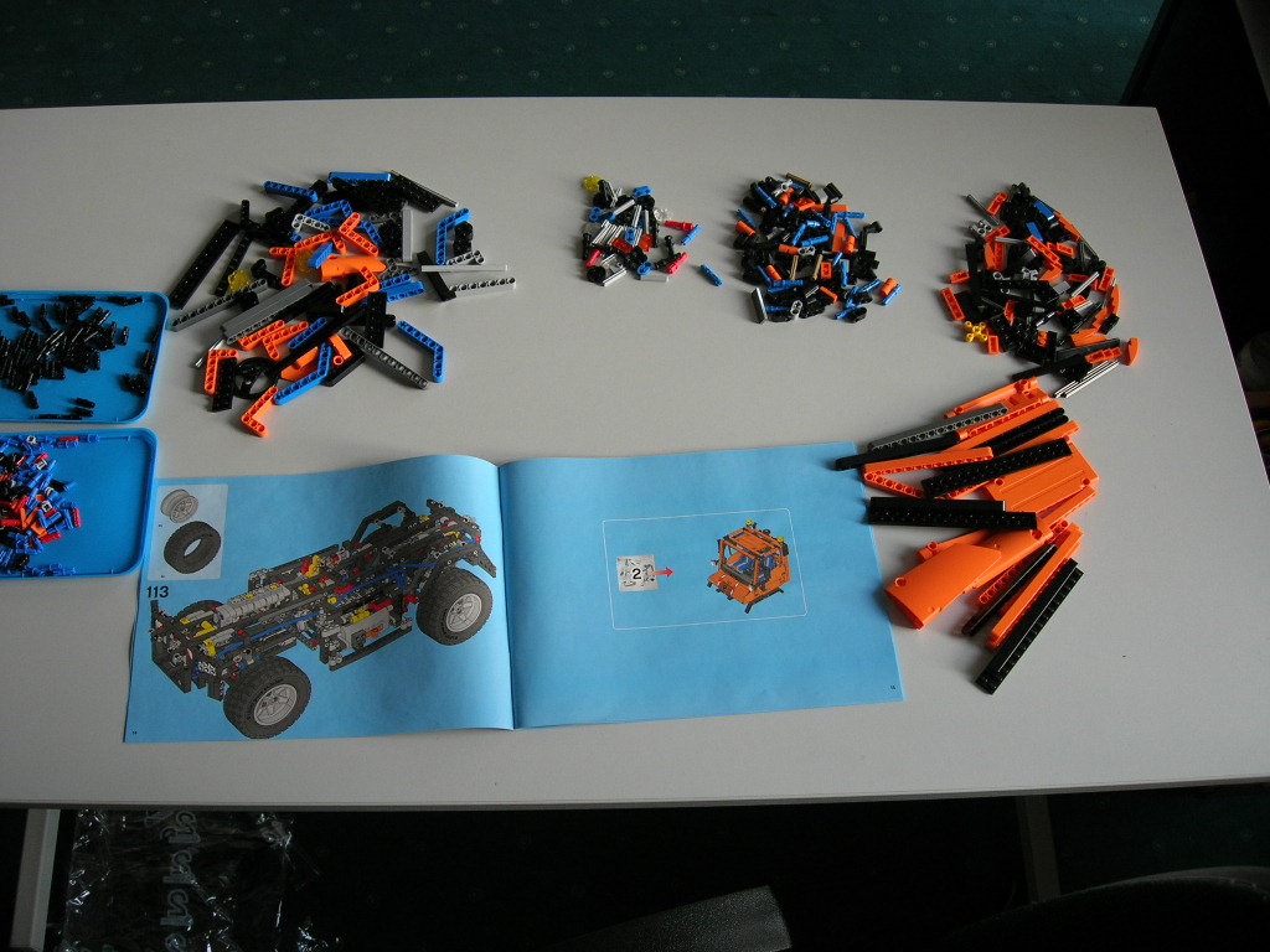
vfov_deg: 37.7
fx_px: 1394
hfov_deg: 49.0
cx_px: 635
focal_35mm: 38
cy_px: 476
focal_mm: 7.8
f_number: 2.8
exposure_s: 1/4.7
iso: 64
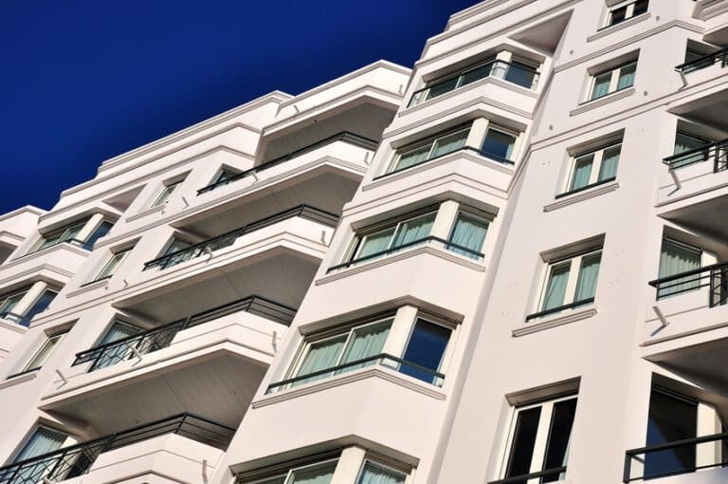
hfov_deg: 33.4
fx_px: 1212
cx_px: 364
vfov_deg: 22.6
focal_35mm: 60
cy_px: 242
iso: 200
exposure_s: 1/500
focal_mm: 40
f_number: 9
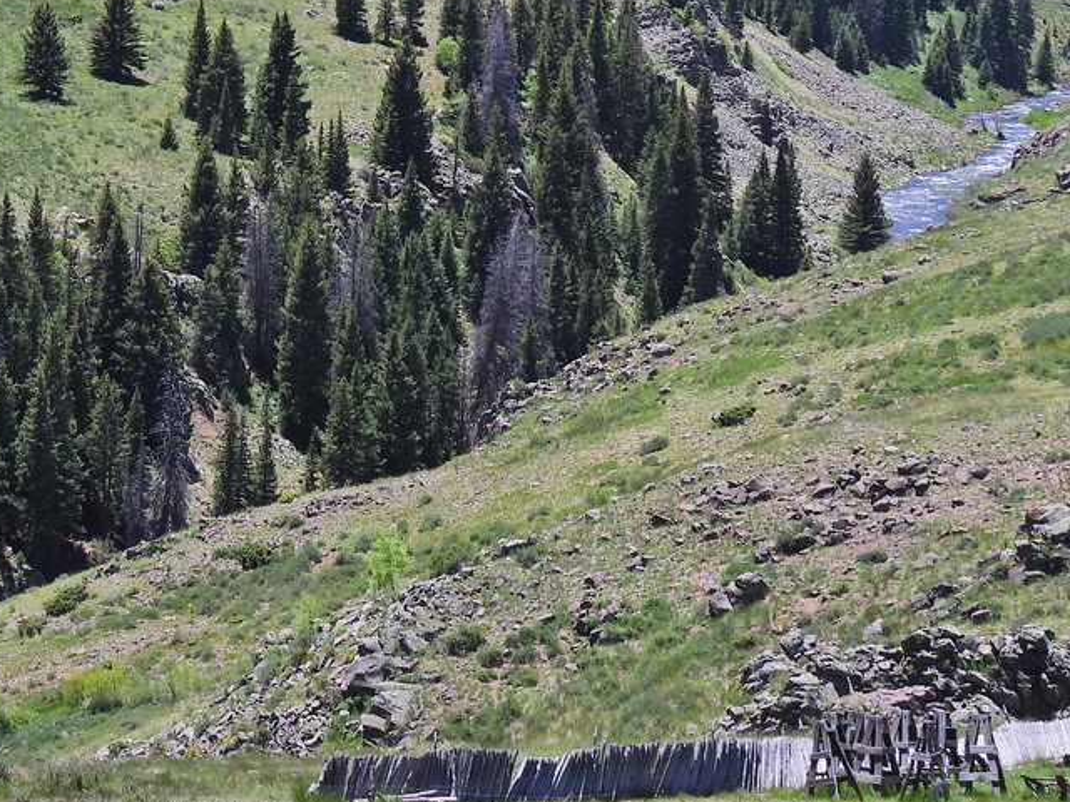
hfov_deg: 11.6
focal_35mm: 170
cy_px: 65
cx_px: 269
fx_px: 5255
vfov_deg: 8.7
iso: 100
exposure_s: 1/800
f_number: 4
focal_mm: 15.2
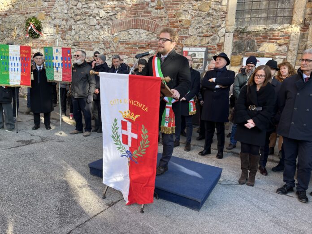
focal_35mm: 26
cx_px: 156
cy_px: 117
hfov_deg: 67.3
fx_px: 234
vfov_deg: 53.1
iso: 50
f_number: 1.6
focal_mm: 5.1
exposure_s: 1/477
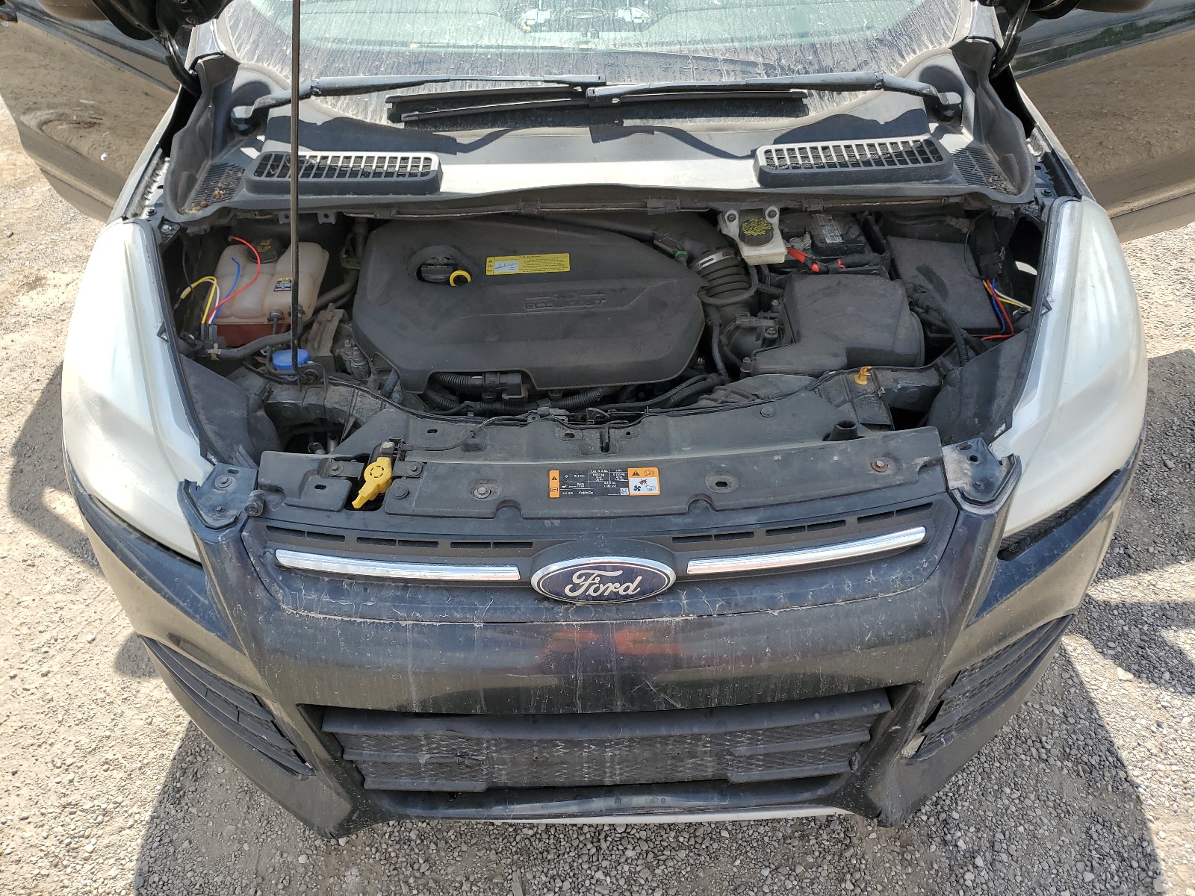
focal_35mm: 26
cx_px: 598
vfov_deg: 53.1
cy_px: 448
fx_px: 898
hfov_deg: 67.3
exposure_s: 1/1111
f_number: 1.5
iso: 50
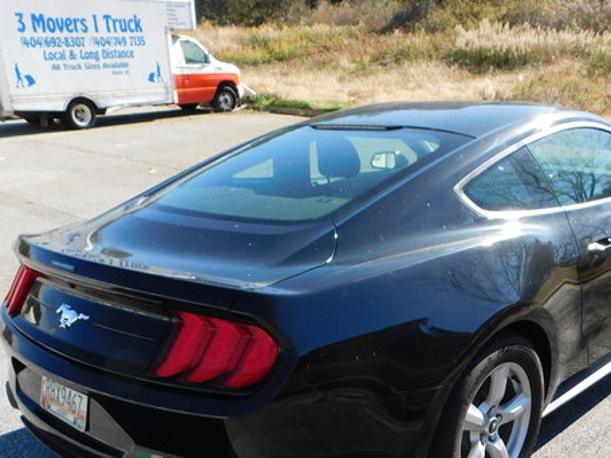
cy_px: 379
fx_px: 688
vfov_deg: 35.4
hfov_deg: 47.5
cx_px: 376
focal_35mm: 39
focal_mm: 4
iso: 125
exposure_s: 1/640
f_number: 3
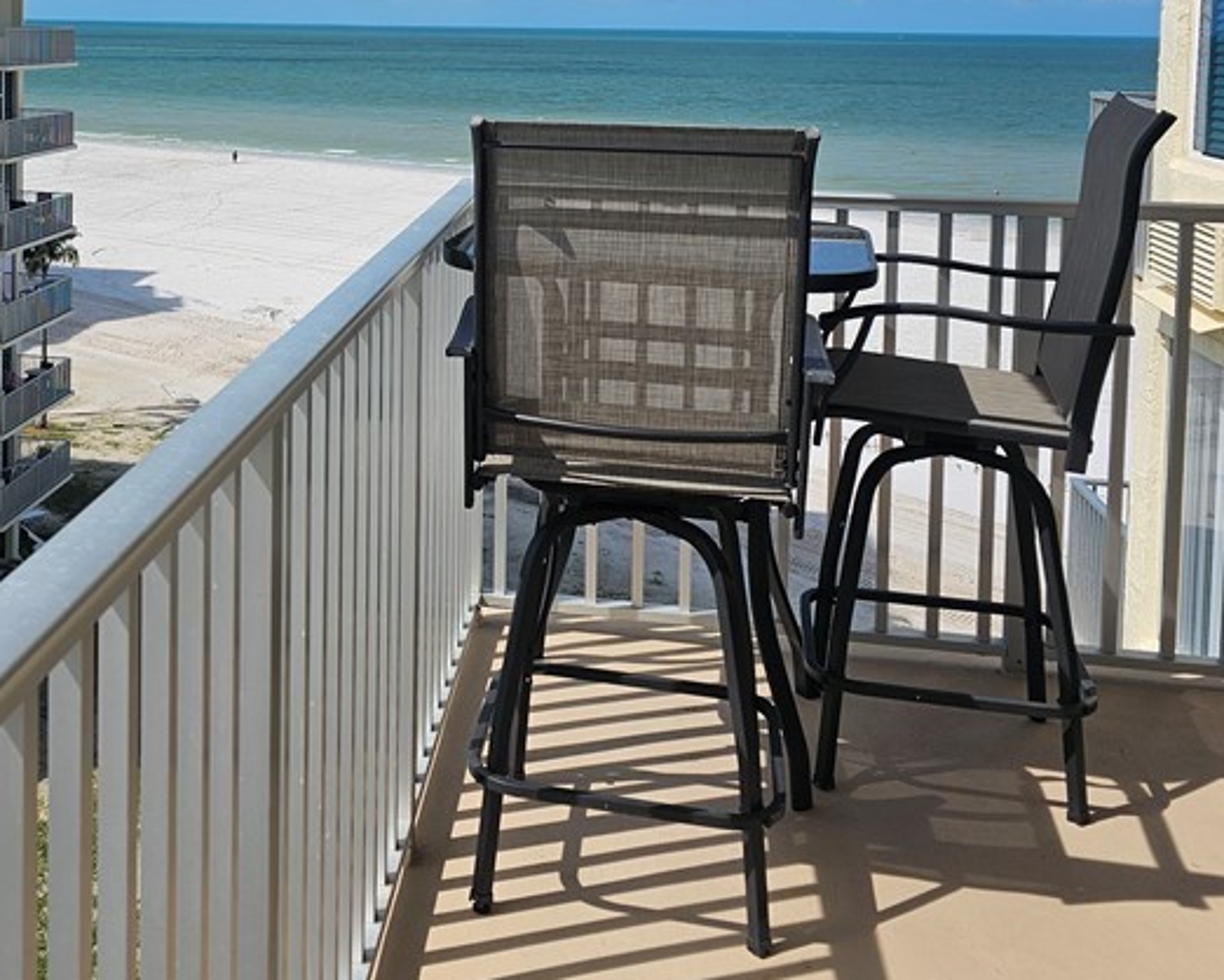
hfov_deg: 40.4
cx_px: 258
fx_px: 1595
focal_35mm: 44
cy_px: 96
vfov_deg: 32.5
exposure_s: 1/1632
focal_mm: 6.3
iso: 12
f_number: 1.7
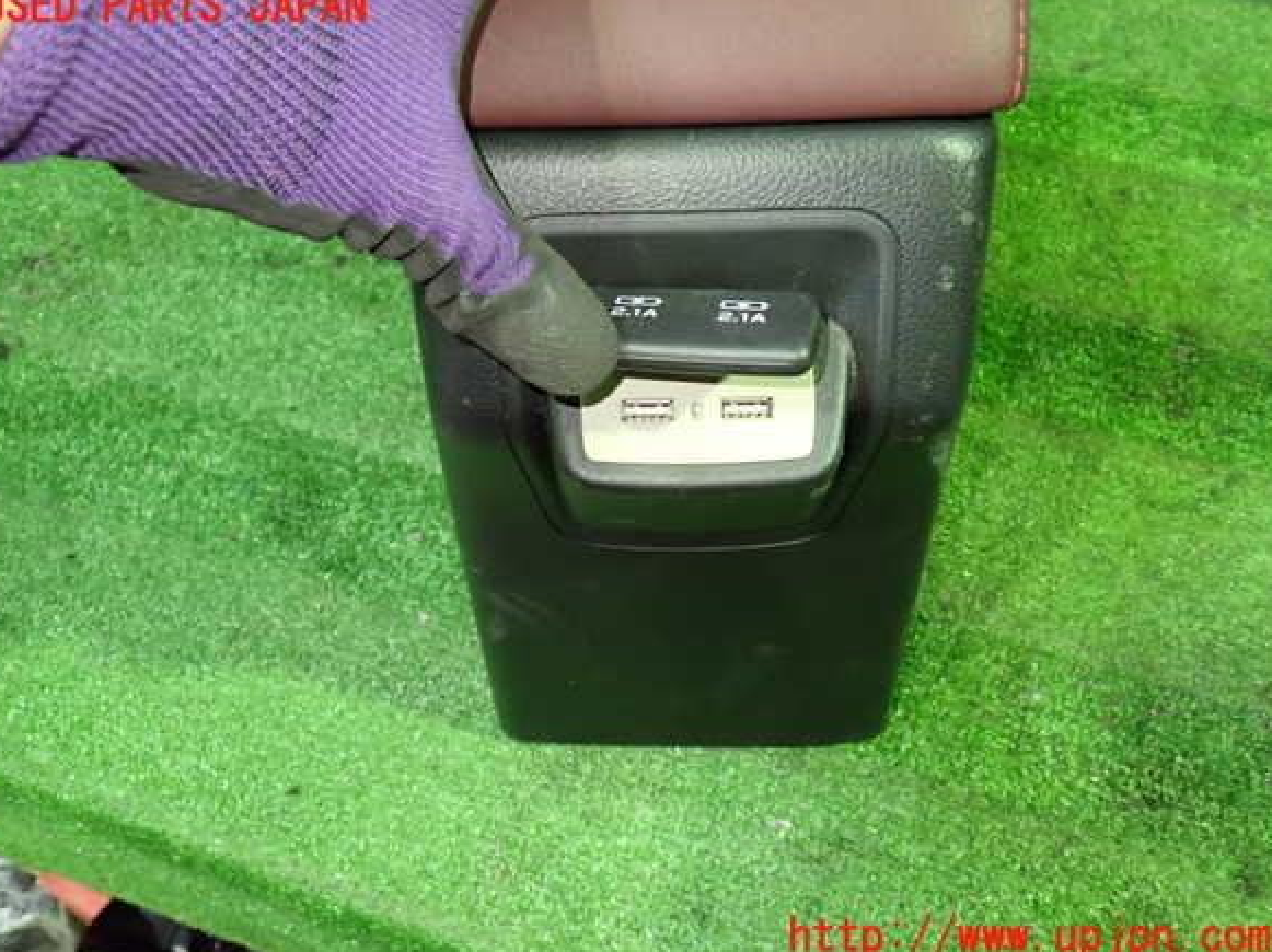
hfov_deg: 58.4
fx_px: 1138
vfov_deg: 45.4
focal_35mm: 31
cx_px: 626
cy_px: 473
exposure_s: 1/30
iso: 800
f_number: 2.3
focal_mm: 5.4
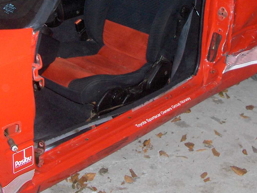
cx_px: 97
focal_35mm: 75
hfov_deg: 25.9
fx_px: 557
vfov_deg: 19.3
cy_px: 16
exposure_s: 1/60
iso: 116
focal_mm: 5.8
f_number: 2.6
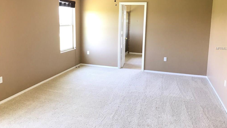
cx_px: 114
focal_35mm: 31
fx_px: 187
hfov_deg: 62.6
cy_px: 48
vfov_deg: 37.6
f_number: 1.8
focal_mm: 3.99
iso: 40
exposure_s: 1/20
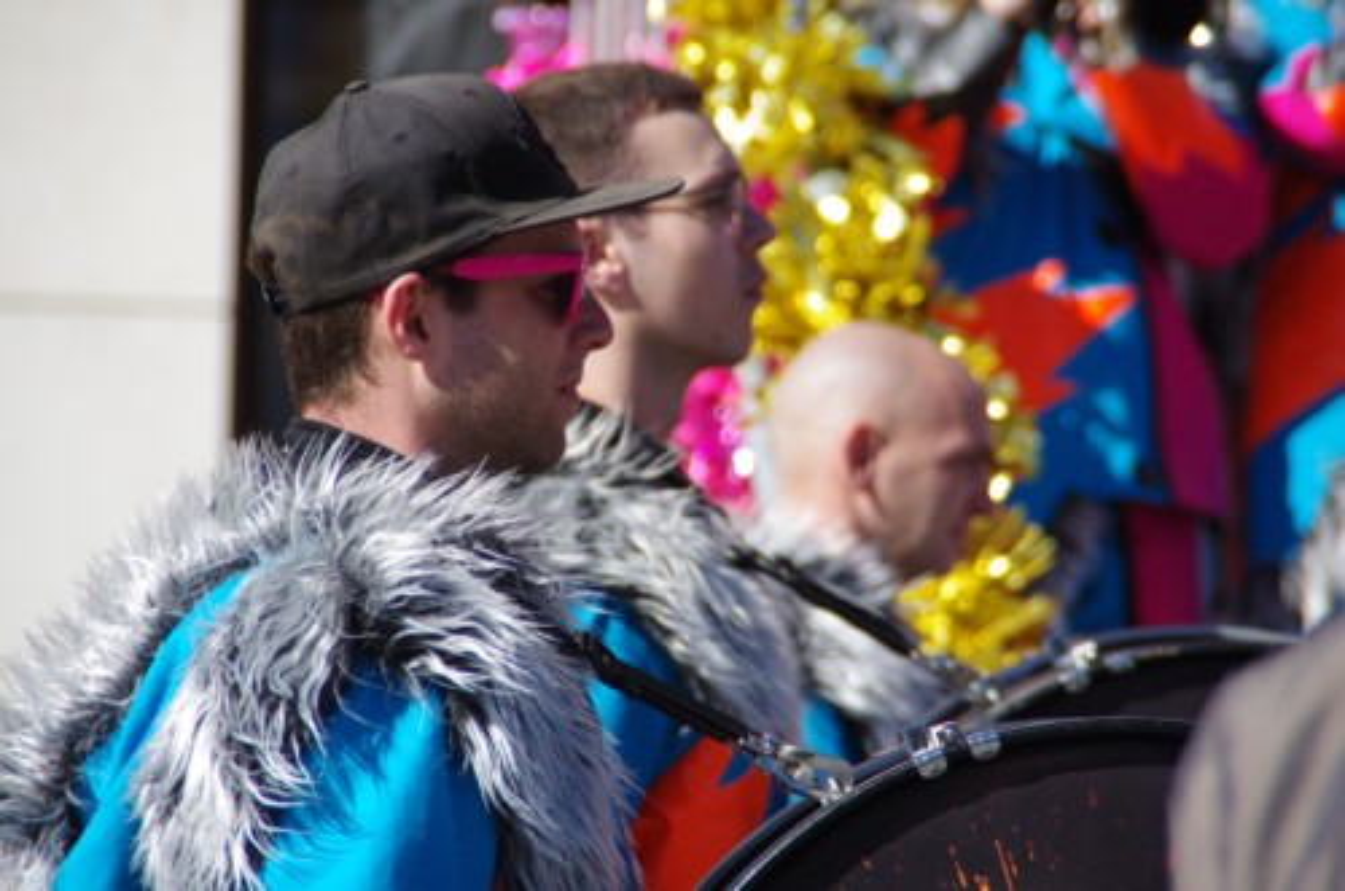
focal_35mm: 300
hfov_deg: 6.9
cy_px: 446
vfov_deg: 4.6
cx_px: 672
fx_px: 11183
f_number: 6.3
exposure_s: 1/320
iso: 100
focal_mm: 200
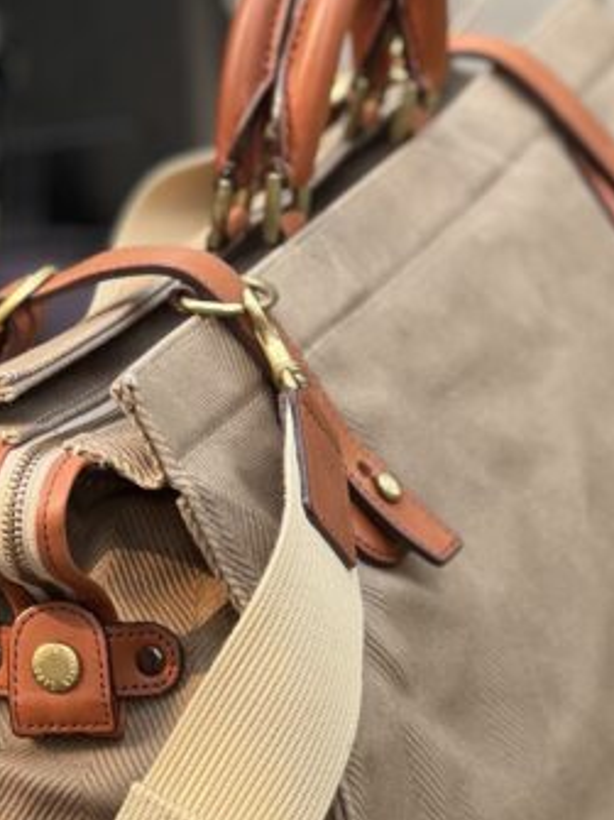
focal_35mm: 184
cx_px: 220
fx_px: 4354
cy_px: 411
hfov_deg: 8.1
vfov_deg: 10.8
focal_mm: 9
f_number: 2.8
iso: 50
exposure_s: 1/121
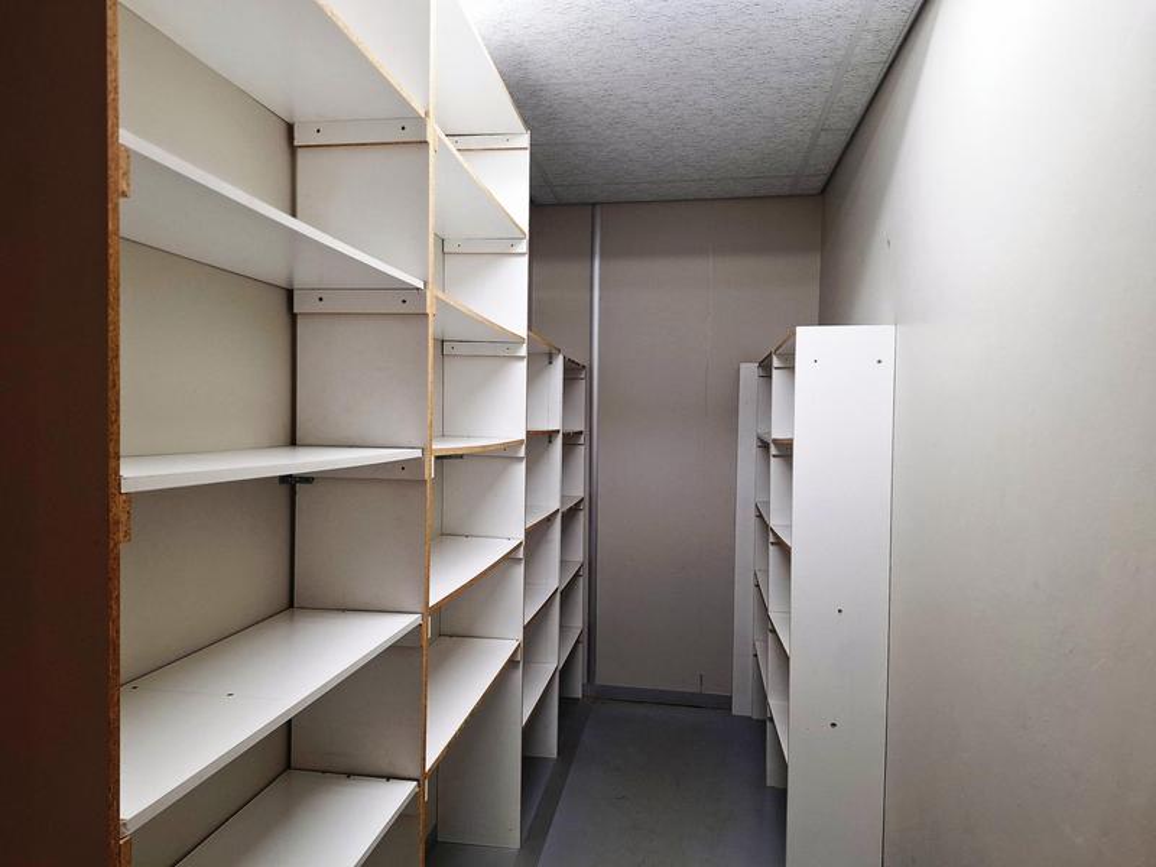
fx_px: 768
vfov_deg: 58.9
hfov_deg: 73.9
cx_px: 578
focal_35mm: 23
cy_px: 434
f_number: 1.8
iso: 64
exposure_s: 1/50
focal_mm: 5.54
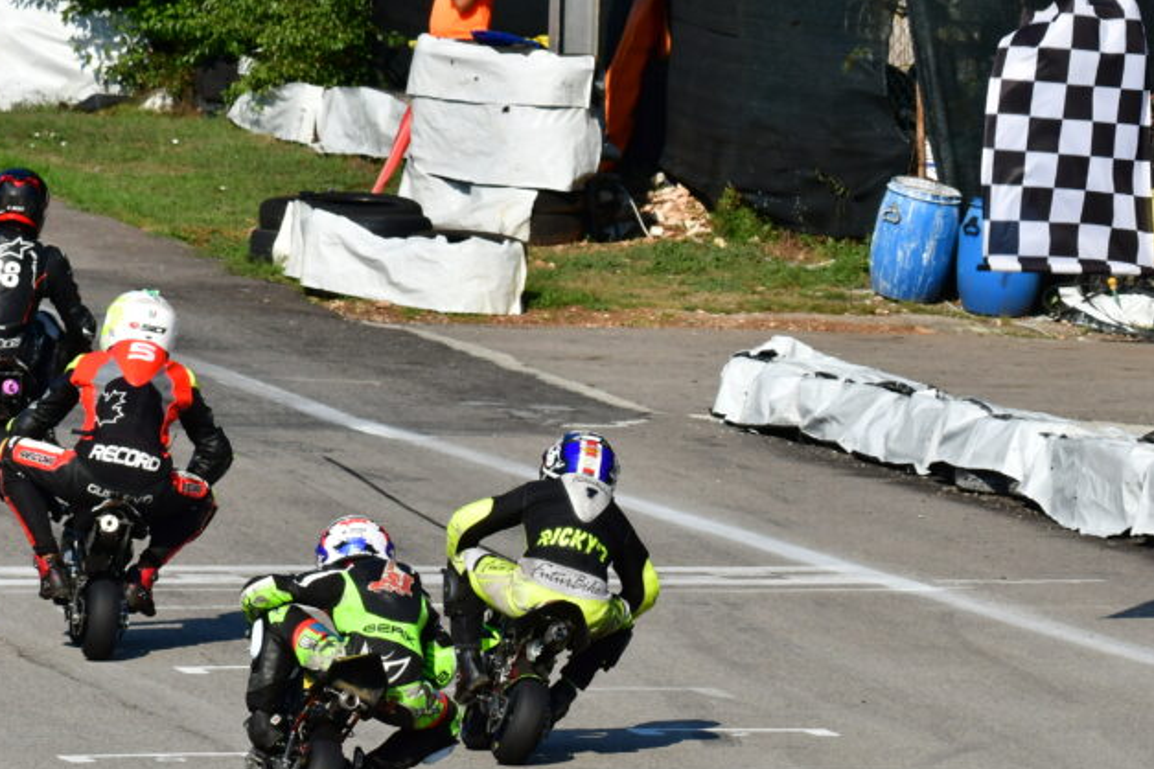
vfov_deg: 2.8
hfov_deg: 4.2
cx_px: 653
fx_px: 15706
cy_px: 433
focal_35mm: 490
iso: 400
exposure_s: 1/640
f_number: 13
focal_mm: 200
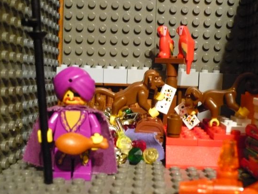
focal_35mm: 41
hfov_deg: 45.6
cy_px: 105
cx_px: 146
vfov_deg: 35.1
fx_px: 306
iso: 400
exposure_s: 1/4
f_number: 2.8
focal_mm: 5.8
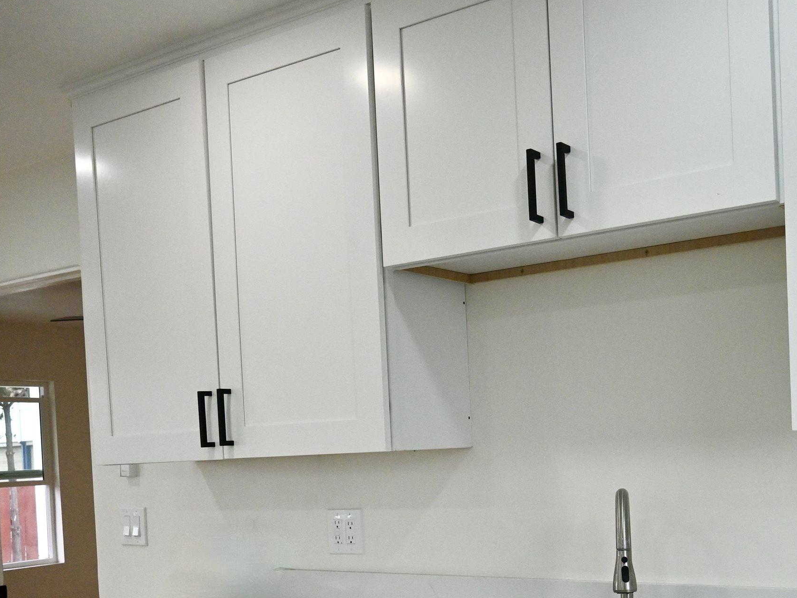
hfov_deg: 43.8
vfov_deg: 33.4
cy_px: 473
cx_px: 561
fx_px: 967
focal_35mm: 42
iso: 1000
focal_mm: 16
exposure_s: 1/1000
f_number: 3.5
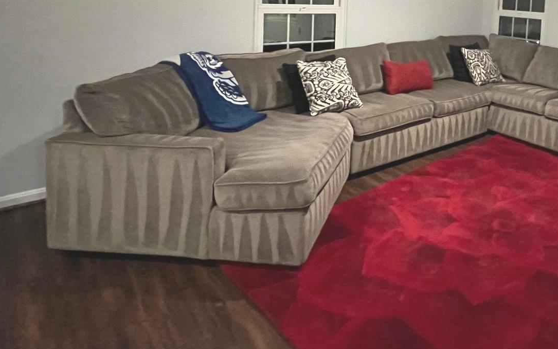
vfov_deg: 42.8
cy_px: 23
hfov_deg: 65.6
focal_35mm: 26
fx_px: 395
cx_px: 425
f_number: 1.8
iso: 1250
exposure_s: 1/30
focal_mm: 1.57
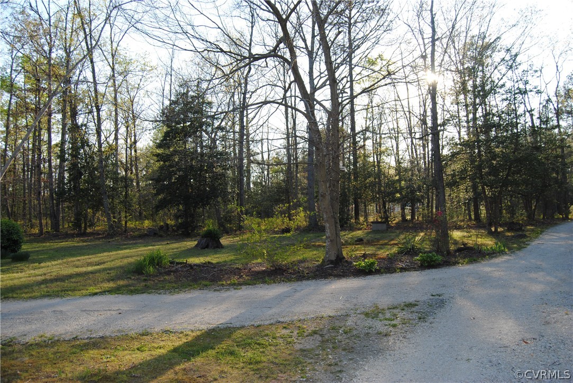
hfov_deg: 67.3
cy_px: 192
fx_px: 430
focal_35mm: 27
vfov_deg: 48.0
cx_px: 286
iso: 100
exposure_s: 1/200
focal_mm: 18
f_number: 5.6
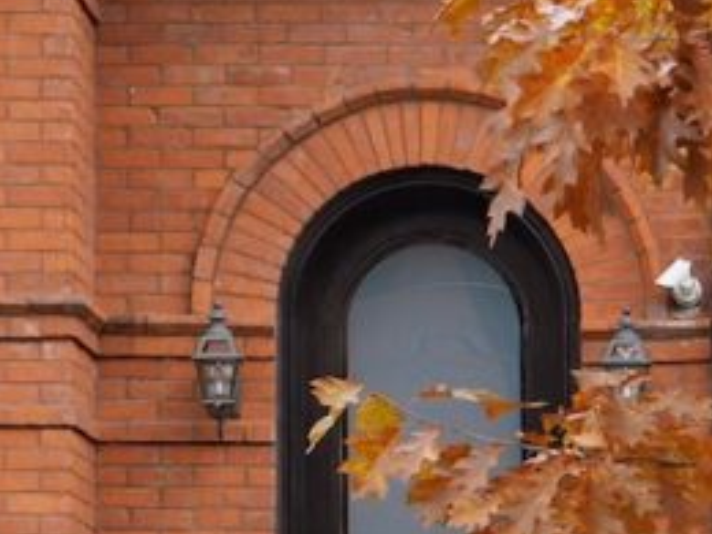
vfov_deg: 7.5
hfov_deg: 10.0
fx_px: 4052
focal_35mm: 197
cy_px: 173
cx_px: 104
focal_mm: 25
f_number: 5.6
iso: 200
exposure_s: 1/60
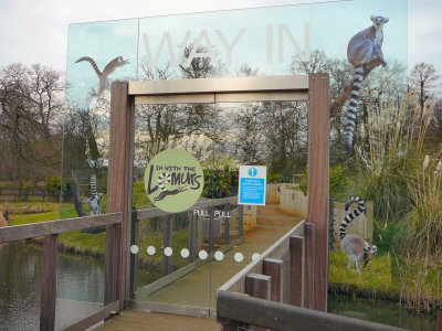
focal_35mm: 35
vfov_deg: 40.7
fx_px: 447
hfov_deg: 52.6
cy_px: 166
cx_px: 221
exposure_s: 1/250
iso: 80
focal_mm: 5.2
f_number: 2.8
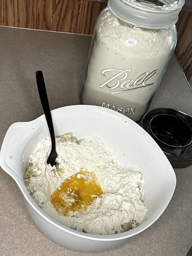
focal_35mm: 30
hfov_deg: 46.8
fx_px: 222
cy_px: 128
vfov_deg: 60.0
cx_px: 96
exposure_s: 1/60
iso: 100
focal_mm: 2.69
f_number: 1.9
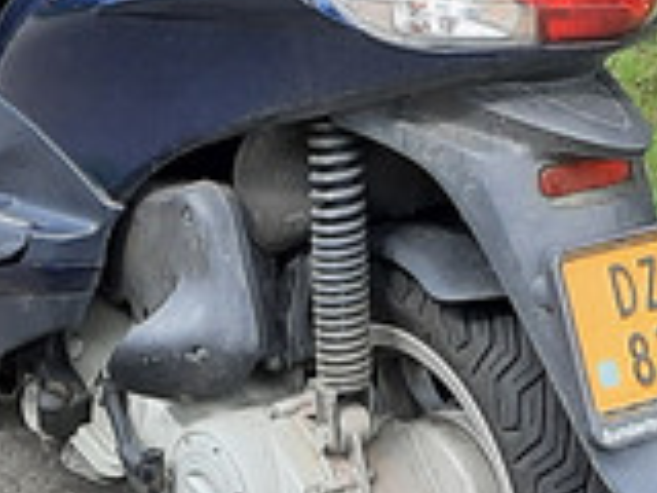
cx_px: 335
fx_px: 3170
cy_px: -813
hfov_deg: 11.8
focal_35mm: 167
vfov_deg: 8.0
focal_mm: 4.6
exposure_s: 1/200
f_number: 2
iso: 32
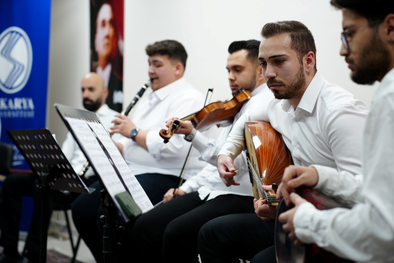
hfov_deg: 28.8
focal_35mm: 70
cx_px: 197
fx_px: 766
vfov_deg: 19.5
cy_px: 132
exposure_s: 1/160
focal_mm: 70
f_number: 2.8
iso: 800
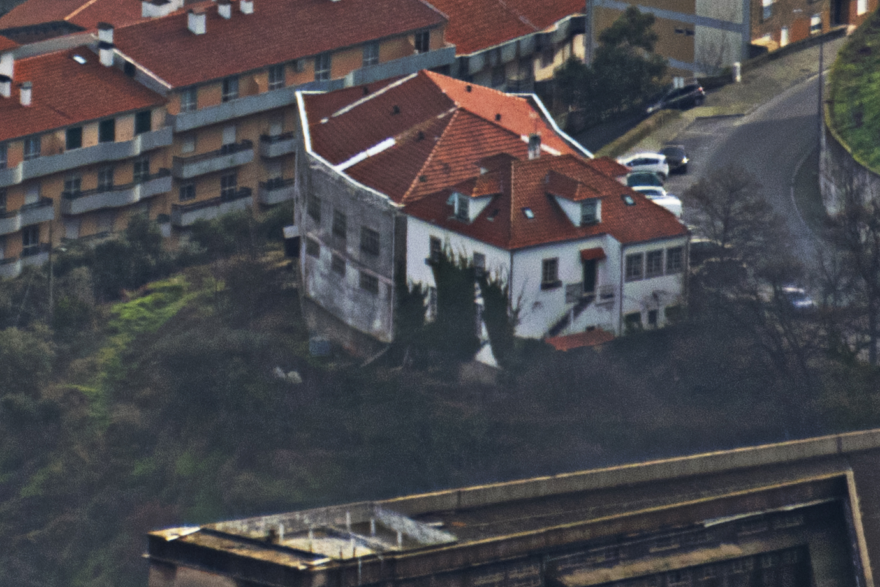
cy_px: -530
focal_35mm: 1304
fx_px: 31873
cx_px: -106
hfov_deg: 1.6
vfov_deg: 1.1
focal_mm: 200
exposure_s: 1/640
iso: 200
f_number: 6.3
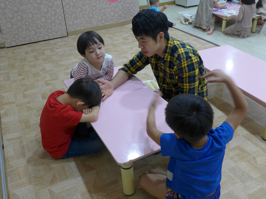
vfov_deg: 40.7
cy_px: 100
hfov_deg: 52.6
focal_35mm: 35
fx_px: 269
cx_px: 133
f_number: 1.6
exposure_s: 1/125
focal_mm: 6.9
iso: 250
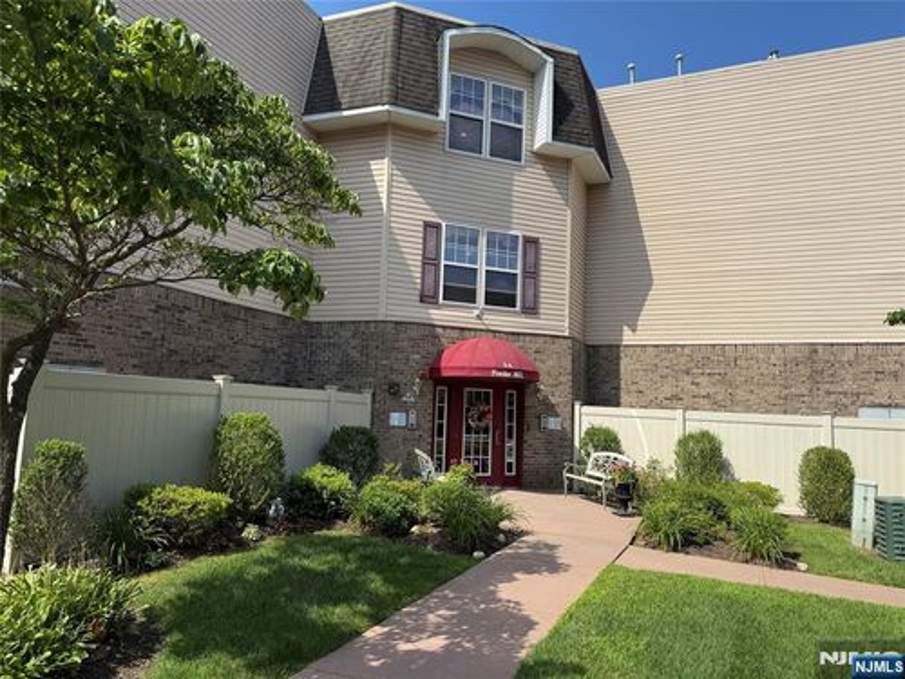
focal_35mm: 24
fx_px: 627
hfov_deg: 71.6
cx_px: 452
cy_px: 340
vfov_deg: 56.8
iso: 80
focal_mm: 6.76
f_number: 1.78
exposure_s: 1/4167
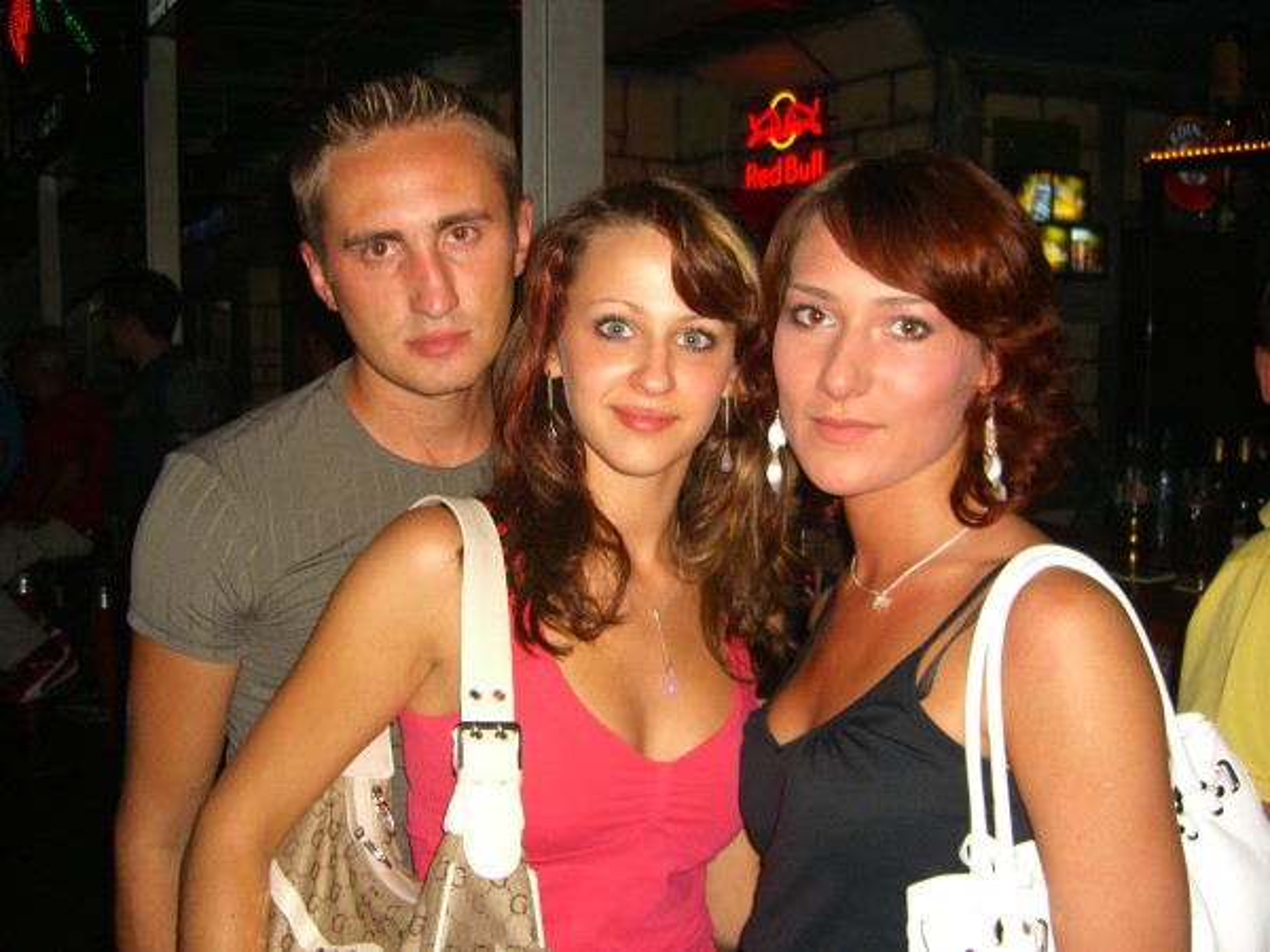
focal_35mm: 38
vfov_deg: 37.7
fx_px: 1394
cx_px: 635
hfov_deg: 49.0
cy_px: 476
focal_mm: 7.9
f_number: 2.8
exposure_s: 1/60
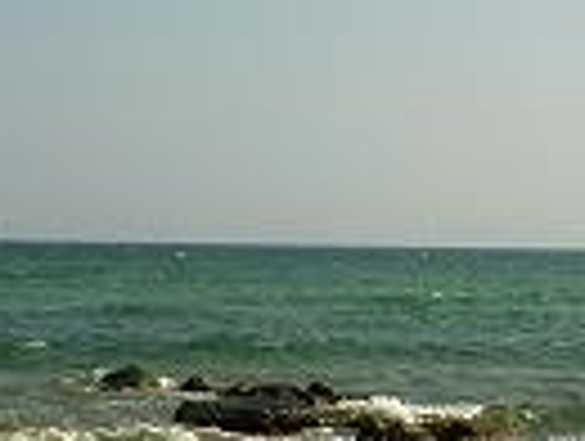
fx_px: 1744
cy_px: 313
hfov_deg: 19.0
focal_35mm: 103
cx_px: 198
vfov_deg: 14.4
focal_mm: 5.3
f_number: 5.6
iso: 80
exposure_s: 1/640
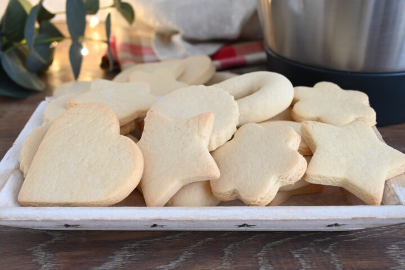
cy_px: 135
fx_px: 506
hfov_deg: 43.6
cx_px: 202
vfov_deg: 29.8
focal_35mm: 45
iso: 400
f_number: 6.3
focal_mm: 30.5
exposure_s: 1/4
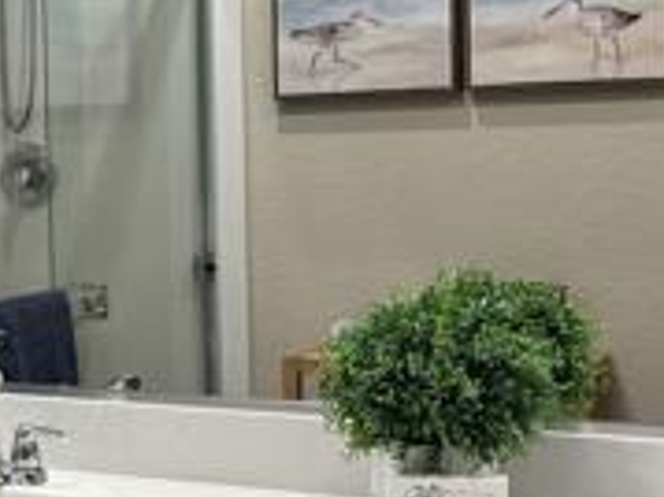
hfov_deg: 19.7
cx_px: -160
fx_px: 1783
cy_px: 341
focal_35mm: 93
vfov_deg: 15.8
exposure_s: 1/60
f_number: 1.6
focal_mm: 5.96
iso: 100
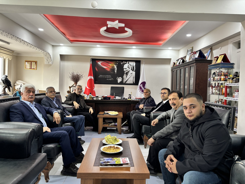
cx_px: 122
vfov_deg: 53.1
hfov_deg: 67.3
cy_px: 92
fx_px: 184
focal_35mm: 26
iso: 200
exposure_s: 1/60
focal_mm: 5.96
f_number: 1.6
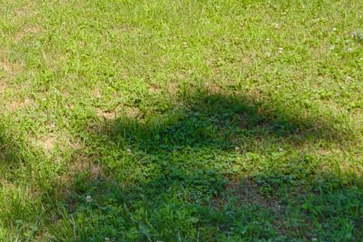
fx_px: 817
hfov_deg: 22.4
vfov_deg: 15.5
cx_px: -111
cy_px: -128
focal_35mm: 81
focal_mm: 19
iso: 400
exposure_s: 1/800
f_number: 9
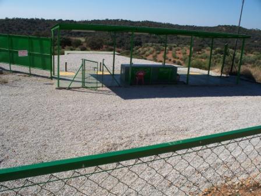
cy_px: 98
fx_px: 271
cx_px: 130
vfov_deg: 39.7
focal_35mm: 36
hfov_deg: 51.4
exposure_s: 1/500
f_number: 5
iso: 64
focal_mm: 7.54
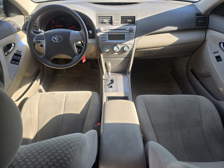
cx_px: 112
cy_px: 84
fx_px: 149
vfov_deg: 58.9
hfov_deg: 73.9
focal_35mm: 23
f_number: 1.8
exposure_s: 1/565
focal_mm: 5.4
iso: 80
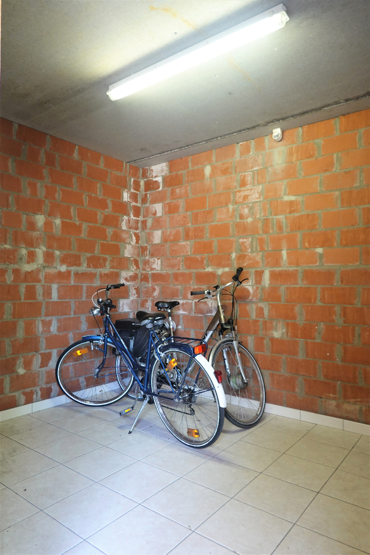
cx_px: 185
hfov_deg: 53.1
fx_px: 370
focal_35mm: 24
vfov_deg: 73.7
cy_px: 278
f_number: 2.8
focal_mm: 9
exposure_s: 1/30
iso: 500
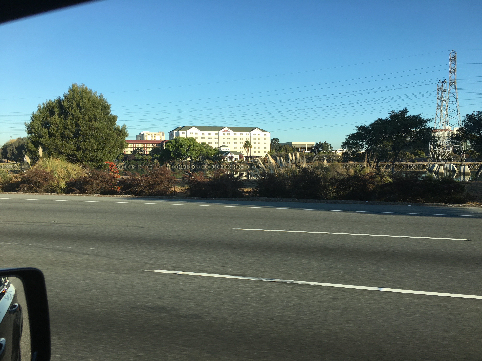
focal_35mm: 29
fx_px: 404
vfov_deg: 48.2
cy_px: 180
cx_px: 241
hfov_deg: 61.7
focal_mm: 4.15
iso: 25
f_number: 2.2
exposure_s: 1/635
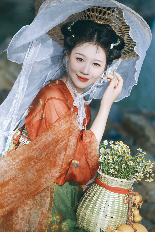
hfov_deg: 6.5
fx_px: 1356
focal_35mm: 210
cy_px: 116
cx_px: 78
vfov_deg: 9.8
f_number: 3.2
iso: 500
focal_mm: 140
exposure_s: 1/2000
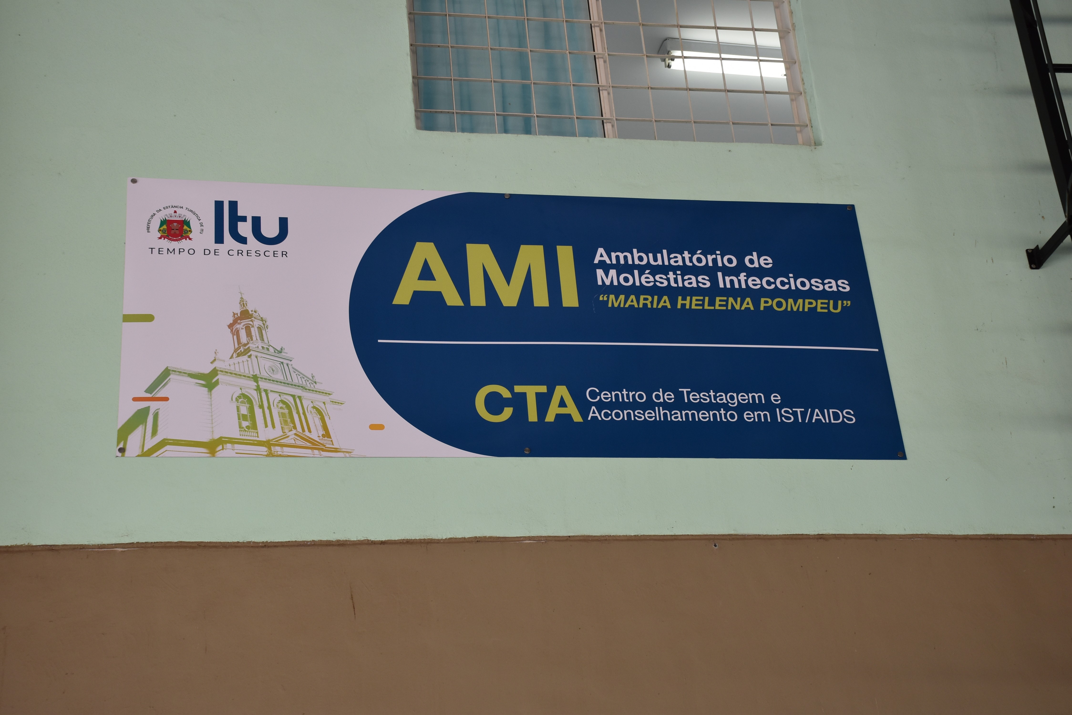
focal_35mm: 57
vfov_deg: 23.8
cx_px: 536
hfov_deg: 35.0
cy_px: 358
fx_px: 1698
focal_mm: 38
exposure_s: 1/125
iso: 400
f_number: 5.6
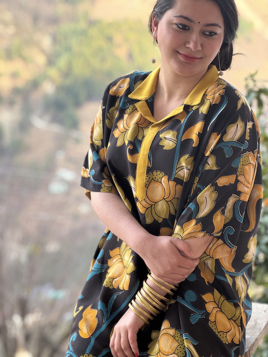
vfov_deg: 25.3
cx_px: 134
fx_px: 795
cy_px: 178
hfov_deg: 19.1
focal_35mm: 77
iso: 50
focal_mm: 9
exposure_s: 1/99
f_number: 2.8
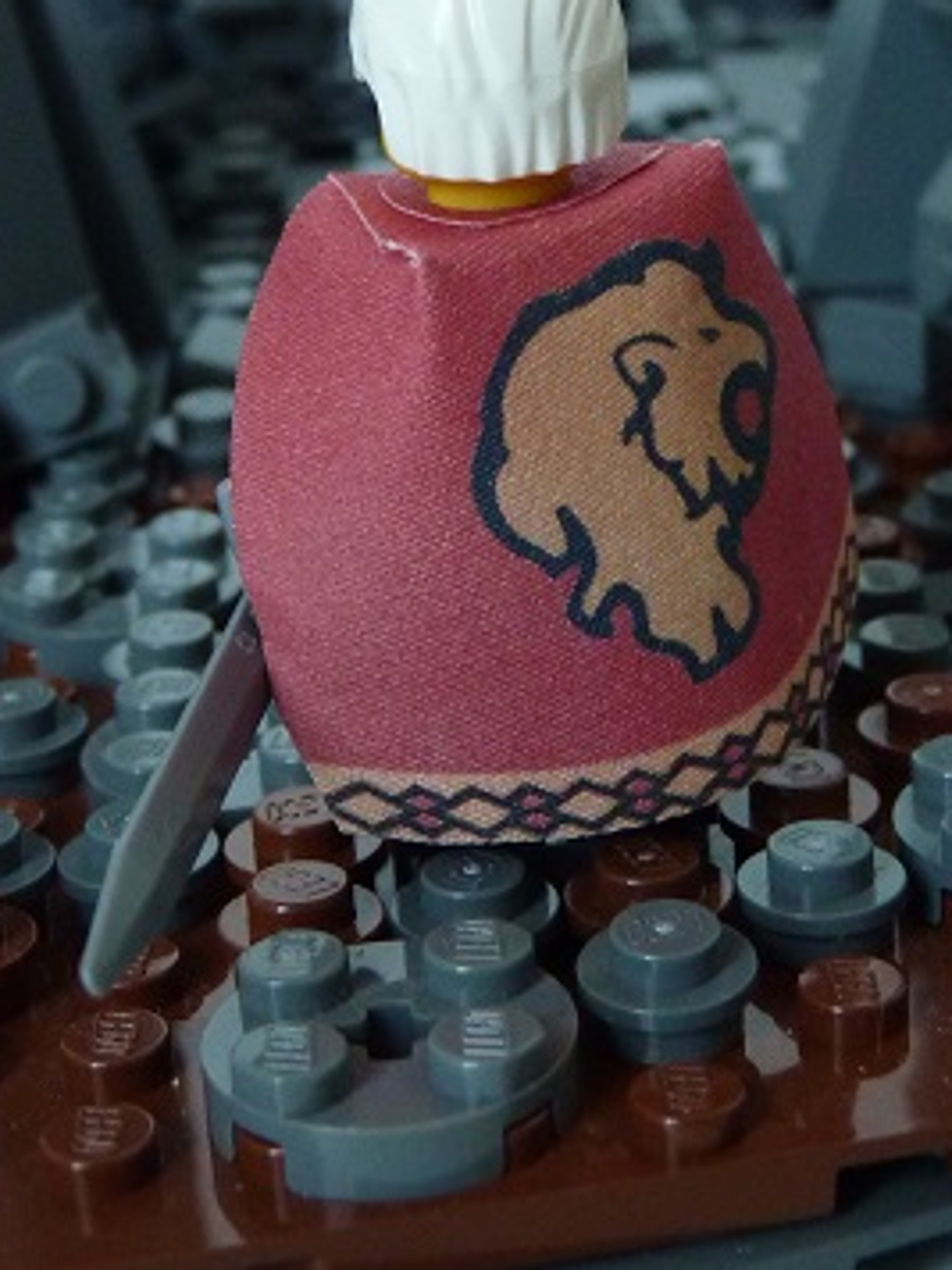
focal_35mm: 81
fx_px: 2970
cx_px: 449
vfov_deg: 23.6
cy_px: 164
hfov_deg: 18.2
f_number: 3
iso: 320
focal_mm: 6.4
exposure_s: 1/30
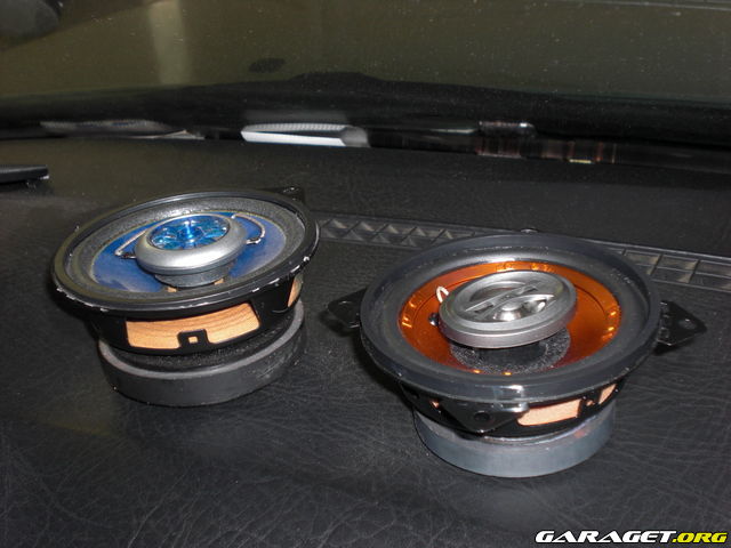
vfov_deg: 28.6
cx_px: 366
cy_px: 274
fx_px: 1077
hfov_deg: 37.5
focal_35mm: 51
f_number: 3.6
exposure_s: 1/60
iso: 100
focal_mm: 8.44
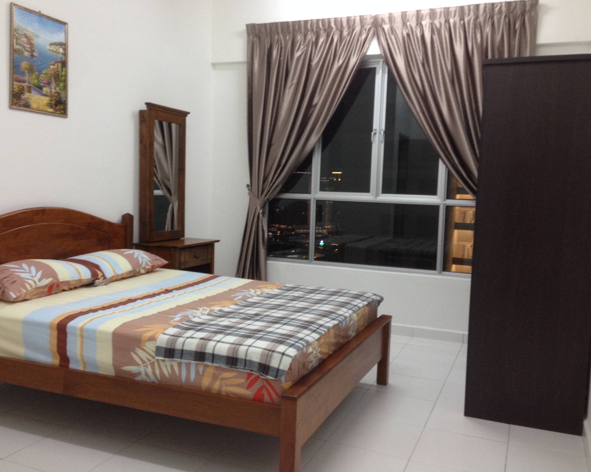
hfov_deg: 51.5
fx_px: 612
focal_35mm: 35
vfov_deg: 42.2
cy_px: 234
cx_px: 284
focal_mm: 4.12
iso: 125
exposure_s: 1/20
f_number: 2.4
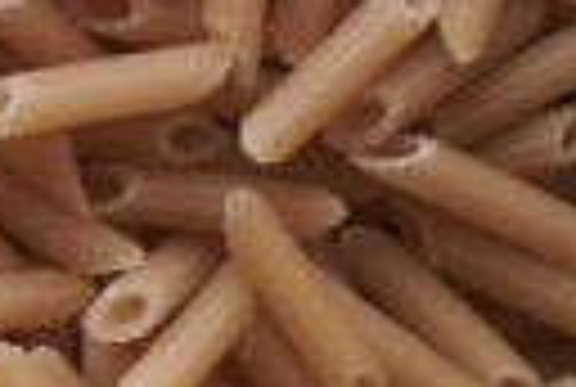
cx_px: -1220
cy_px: 9
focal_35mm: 312
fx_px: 5004
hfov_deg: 6.0
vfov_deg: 4.4
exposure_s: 1/100
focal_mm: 50
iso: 160
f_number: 8
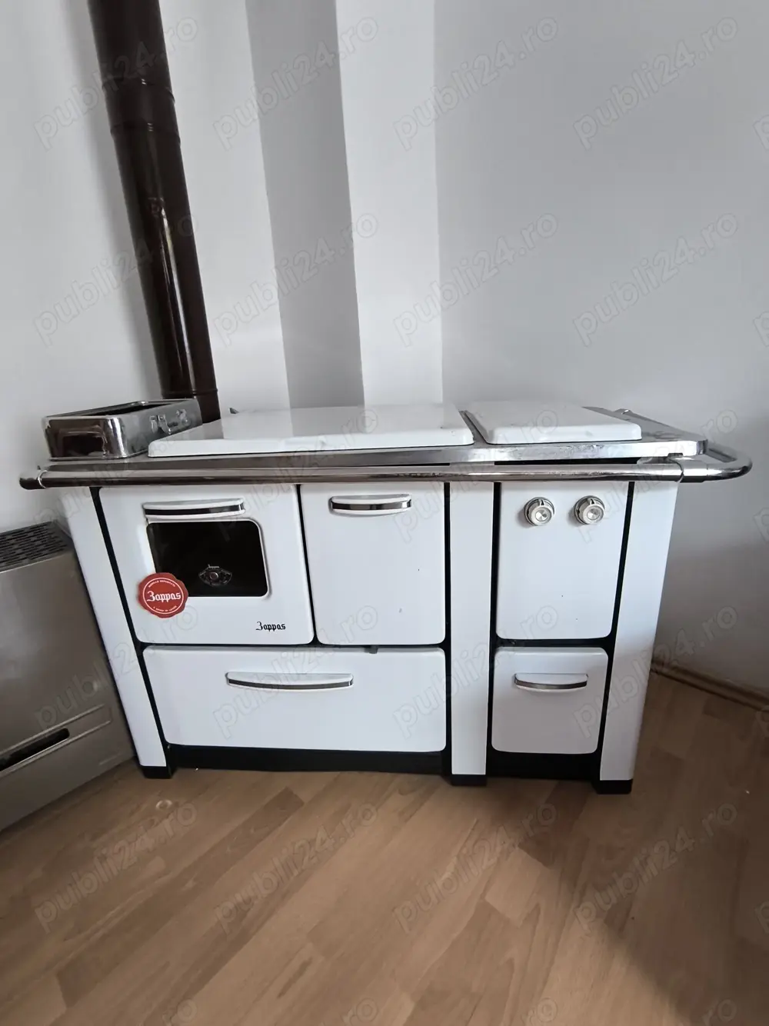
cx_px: 384
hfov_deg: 78.1
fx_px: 474
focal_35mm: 16
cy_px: 513
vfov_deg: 94.5
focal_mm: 1.65
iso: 500
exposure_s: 1/33.3
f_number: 2.2
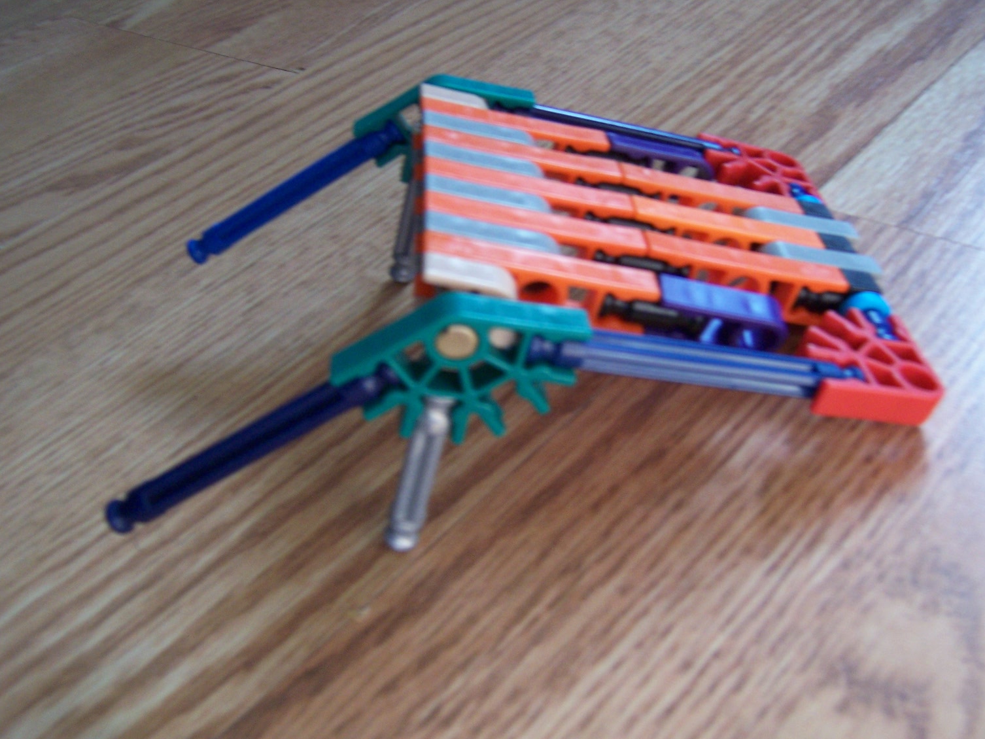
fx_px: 968
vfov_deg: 41.8
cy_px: 375
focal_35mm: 34
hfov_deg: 54.0
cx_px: 492
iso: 140
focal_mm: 5.5
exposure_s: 1/20
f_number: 3.4
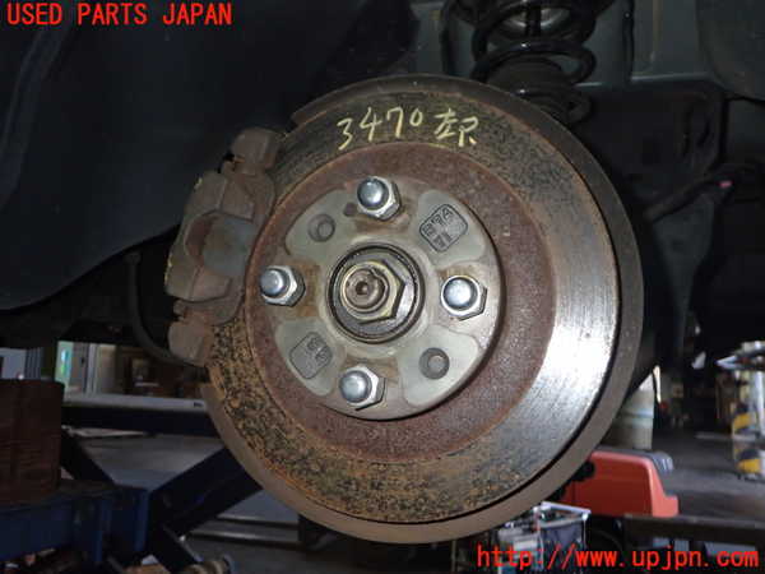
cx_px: 382
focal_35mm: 30
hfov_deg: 60.0
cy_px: 287
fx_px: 663
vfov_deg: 46.8
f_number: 6.3
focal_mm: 5.4
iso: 400
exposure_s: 1/30
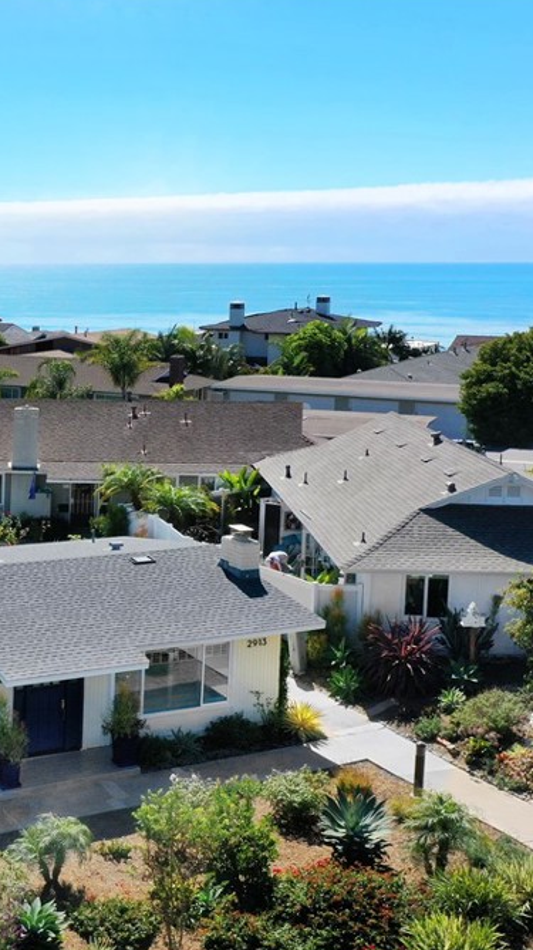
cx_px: 57
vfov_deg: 45.5
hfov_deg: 25.7
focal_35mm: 45
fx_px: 1132
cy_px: 473
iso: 100
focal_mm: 10.26
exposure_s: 1/640
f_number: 6.3
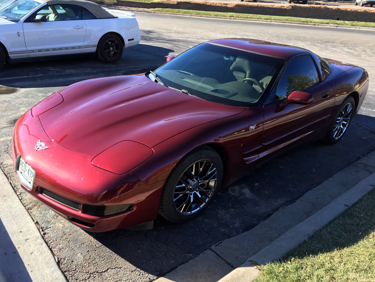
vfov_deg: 48.2
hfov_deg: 61.7
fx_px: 314
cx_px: 188
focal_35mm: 29
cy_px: 141
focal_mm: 4.15
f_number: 2.2
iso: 25
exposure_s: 1/390
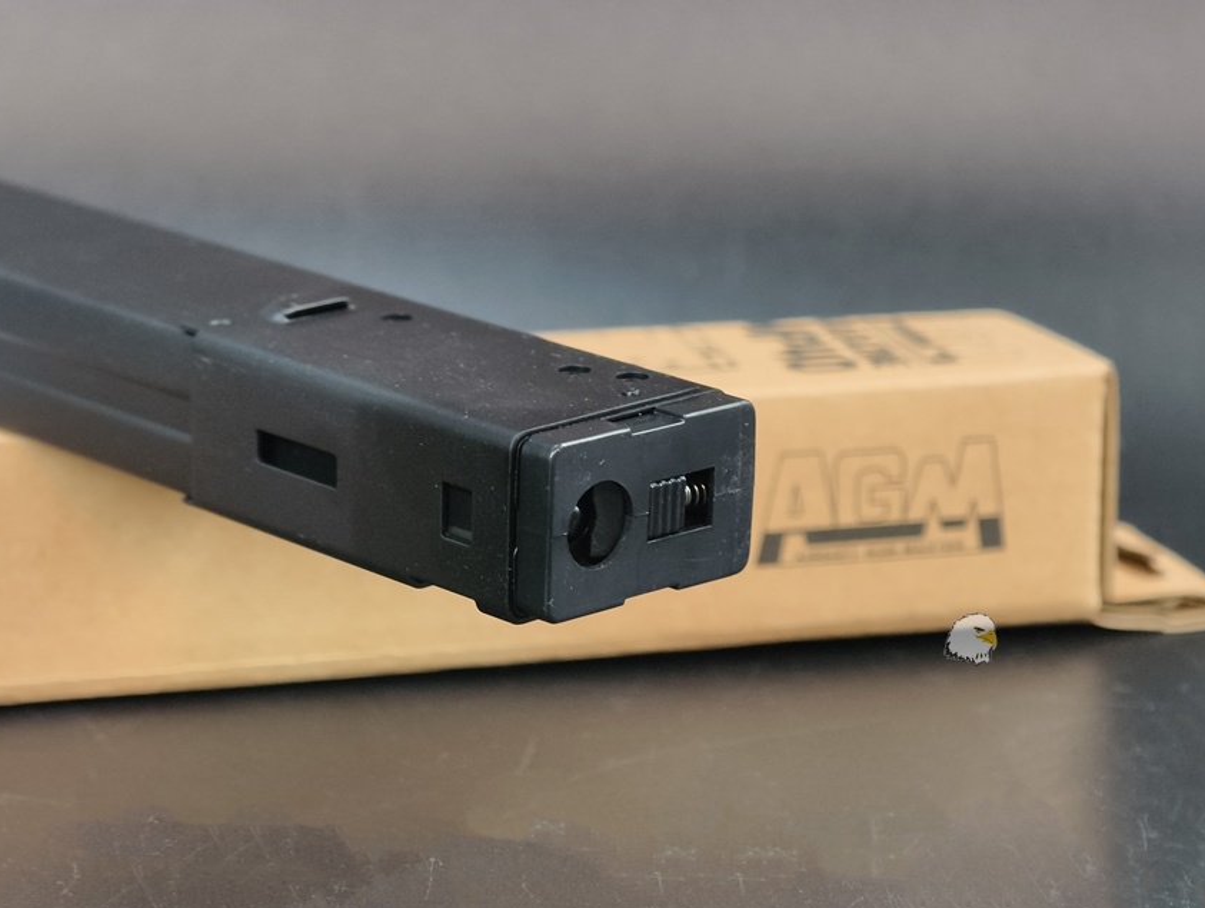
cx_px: 406
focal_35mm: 121
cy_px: 418
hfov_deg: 16.2
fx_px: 4219
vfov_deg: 12.3
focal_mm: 22.48
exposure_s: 1/15
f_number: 2.67
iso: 725
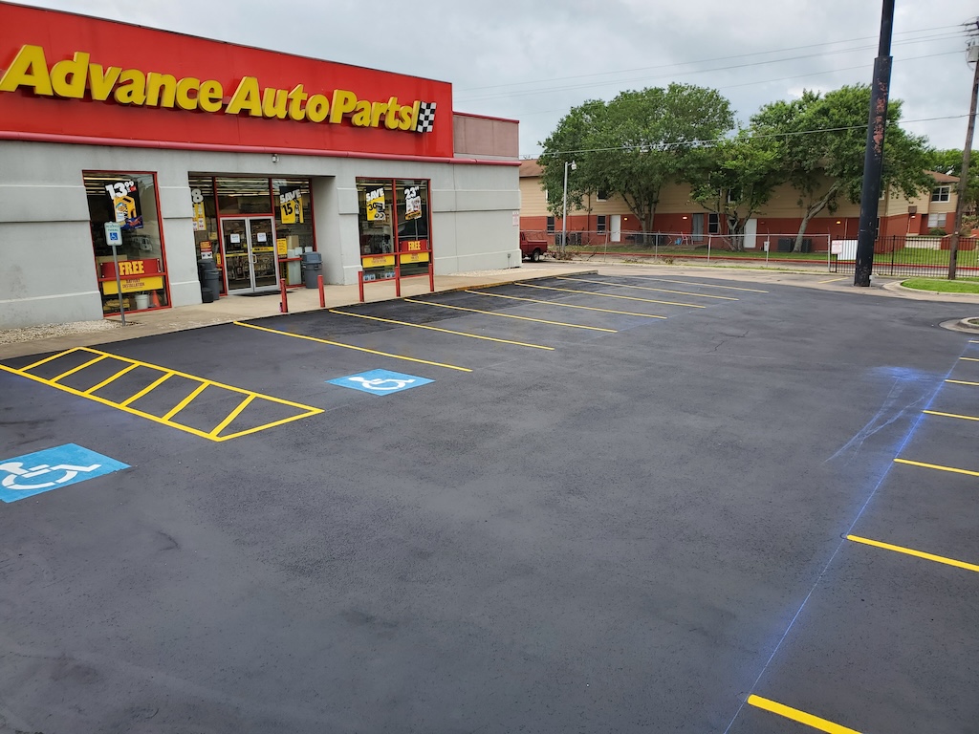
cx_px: 490
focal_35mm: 26
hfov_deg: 67.3
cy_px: 367
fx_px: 735
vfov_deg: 53.1
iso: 50
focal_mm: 4.3
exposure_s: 1/463
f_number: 2.4
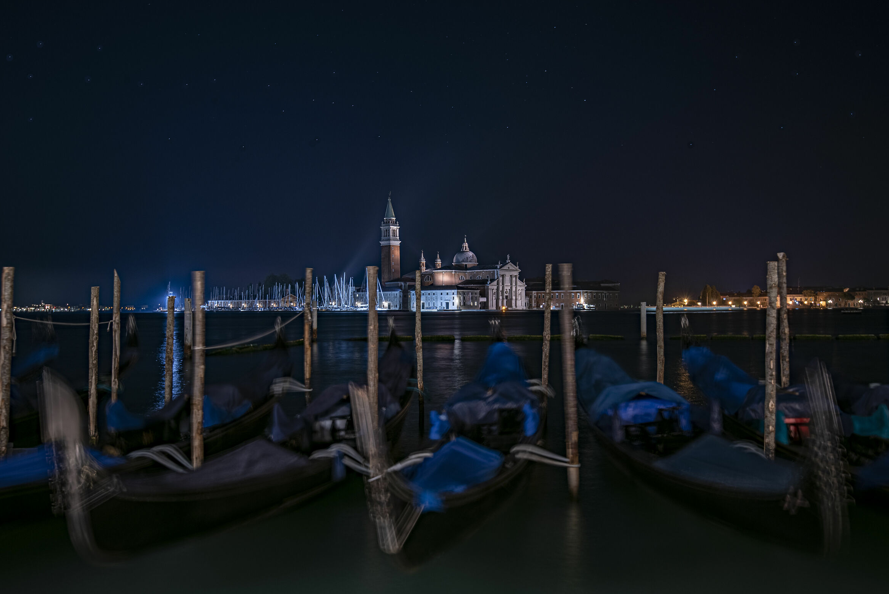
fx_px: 790
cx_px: 449
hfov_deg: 58.7
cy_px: 304
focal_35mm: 32
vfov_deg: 41.1
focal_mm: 31
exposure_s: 20
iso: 100
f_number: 16
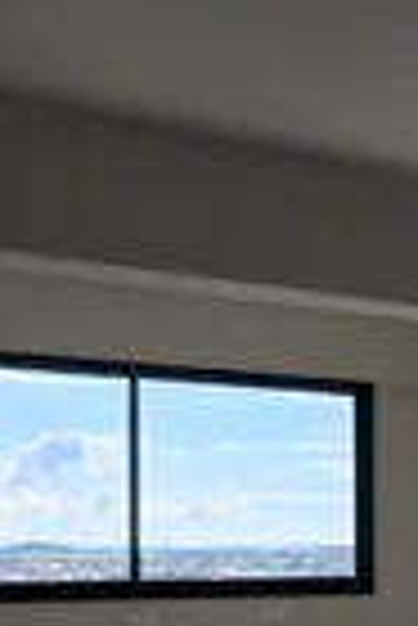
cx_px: 863
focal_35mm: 72
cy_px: 565
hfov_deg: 15.0
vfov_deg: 27.1
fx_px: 1251
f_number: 1.8
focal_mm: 4.69
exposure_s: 1/833
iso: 32
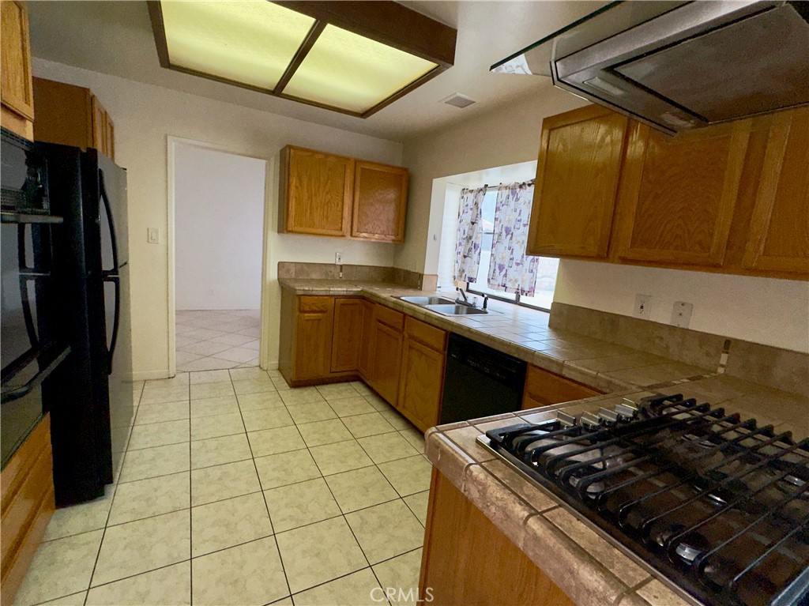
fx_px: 327
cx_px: 404
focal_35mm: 14
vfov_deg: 85.6
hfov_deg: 102.1
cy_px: 303
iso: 40
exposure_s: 1/122
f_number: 2.2
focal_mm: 2.22
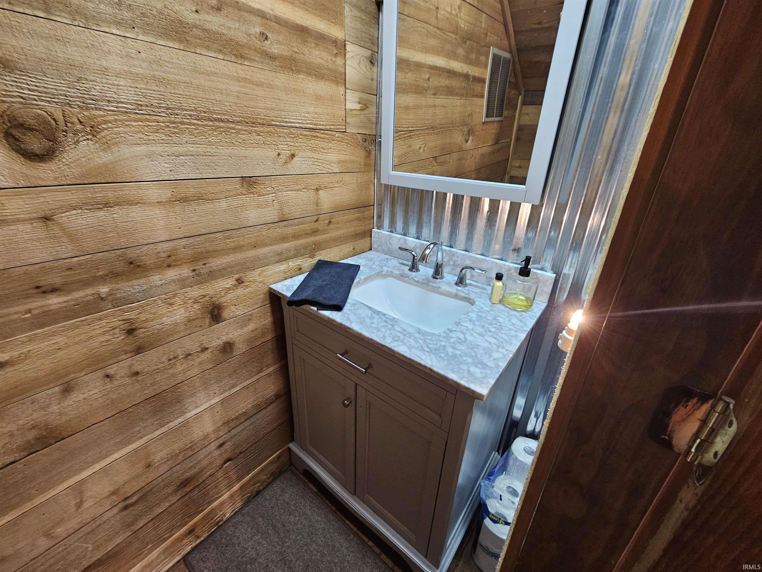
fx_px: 286
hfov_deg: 106.2
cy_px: 286
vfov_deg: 89.9
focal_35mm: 13
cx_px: 381
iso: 400
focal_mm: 2.2
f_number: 2.2
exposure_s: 1/30
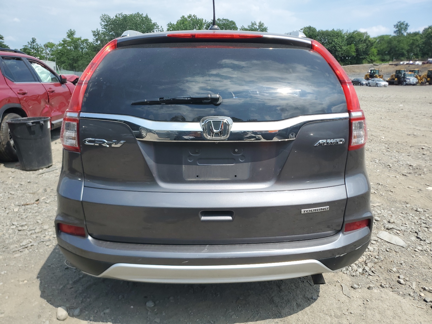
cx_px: 216
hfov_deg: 67.3
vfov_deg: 53.1
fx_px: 324
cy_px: 162
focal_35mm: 26
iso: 50
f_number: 1.5
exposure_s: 1/2500
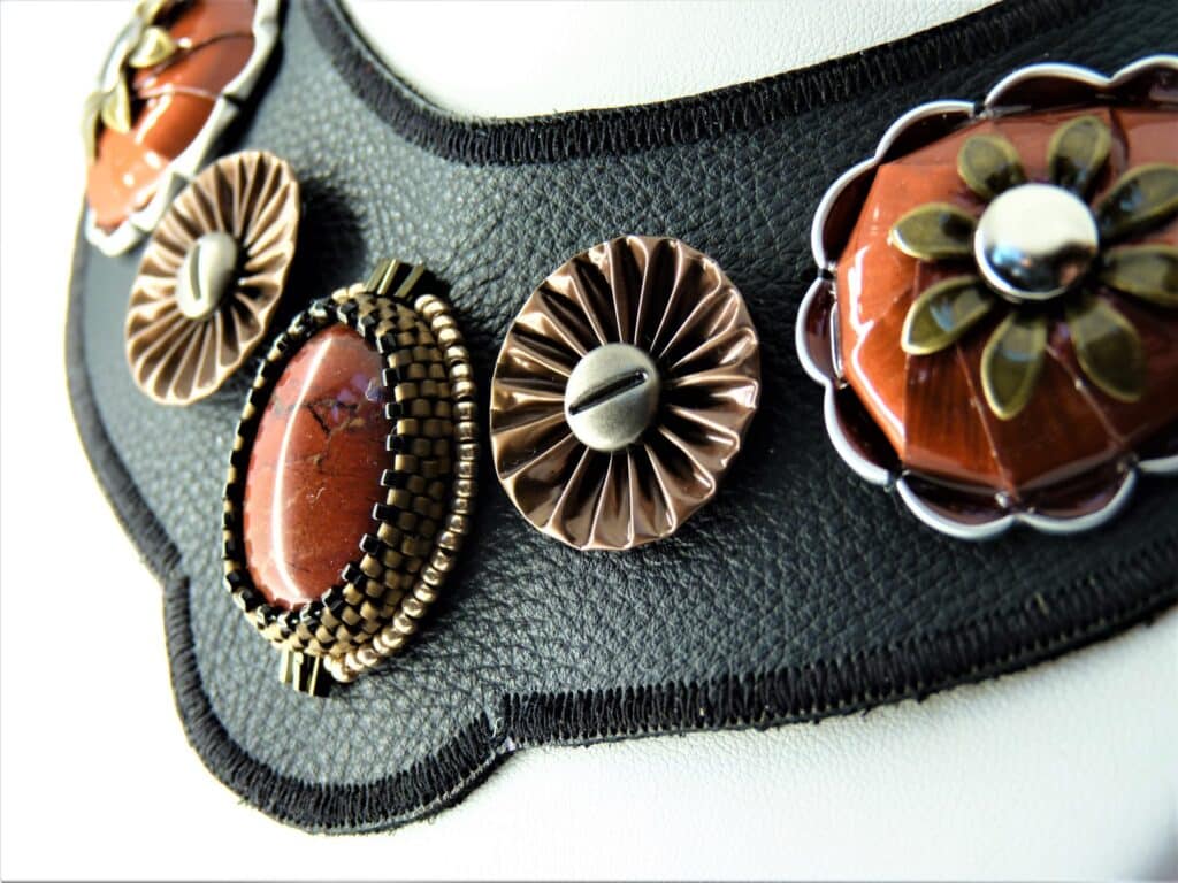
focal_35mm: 65
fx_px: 2212
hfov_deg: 29.8
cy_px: 442
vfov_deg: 22.6
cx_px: 589
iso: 100
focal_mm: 11.5
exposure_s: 1/30
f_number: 3.4
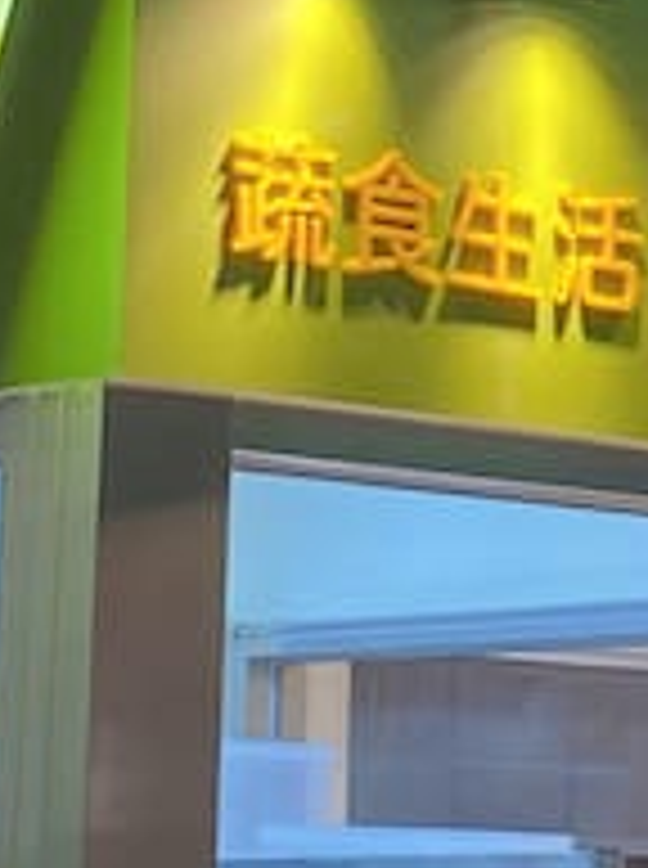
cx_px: 576
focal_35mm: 180
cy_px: 65
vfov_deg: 10.9
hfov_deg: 8.2
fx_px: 4508
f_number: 1.8
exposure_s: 1/120
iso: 80
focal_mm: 4.25
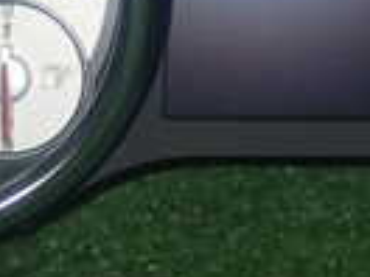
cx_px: 339
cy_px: 28
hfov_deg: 7.5
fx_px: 2811
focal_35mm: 263
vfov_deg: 5.6
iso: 250
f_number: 3.5
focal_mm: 10.35
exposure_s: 1/60
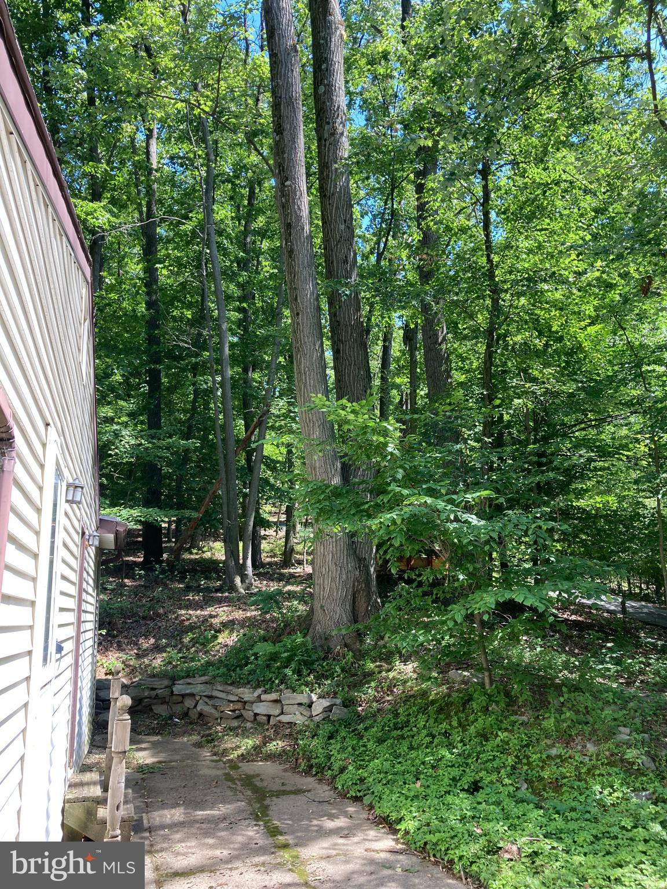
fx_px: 719
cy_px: 444
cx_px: 334
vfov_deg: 63.4
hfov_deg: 49.7
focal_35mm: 28
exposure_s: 1/125
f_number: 1.8
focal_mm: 3.99
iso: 20
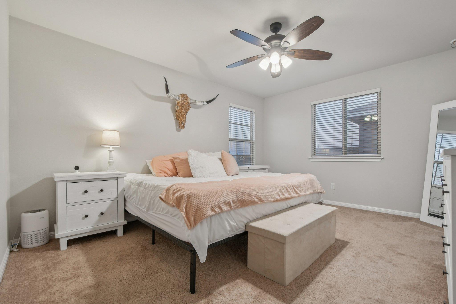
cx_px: 228
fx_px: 190
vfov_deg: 77.3
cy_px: 152
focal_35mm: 15
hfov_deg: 100.4
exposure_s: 1/8
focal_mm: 10
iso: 400
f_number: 8
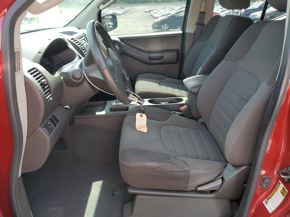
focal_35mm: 26
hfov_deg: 67.3
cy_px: 108
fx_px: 218
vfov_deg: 53.1
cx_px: 145
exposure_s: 1/345
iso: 50
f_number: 1.5
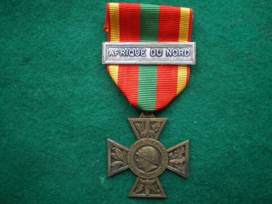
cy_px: 102
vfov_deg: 37.7
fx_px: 299
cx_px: 136
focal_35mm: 38
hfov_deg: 49.0
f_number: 3.1
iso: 200
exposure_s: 1/50
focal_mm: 6.3
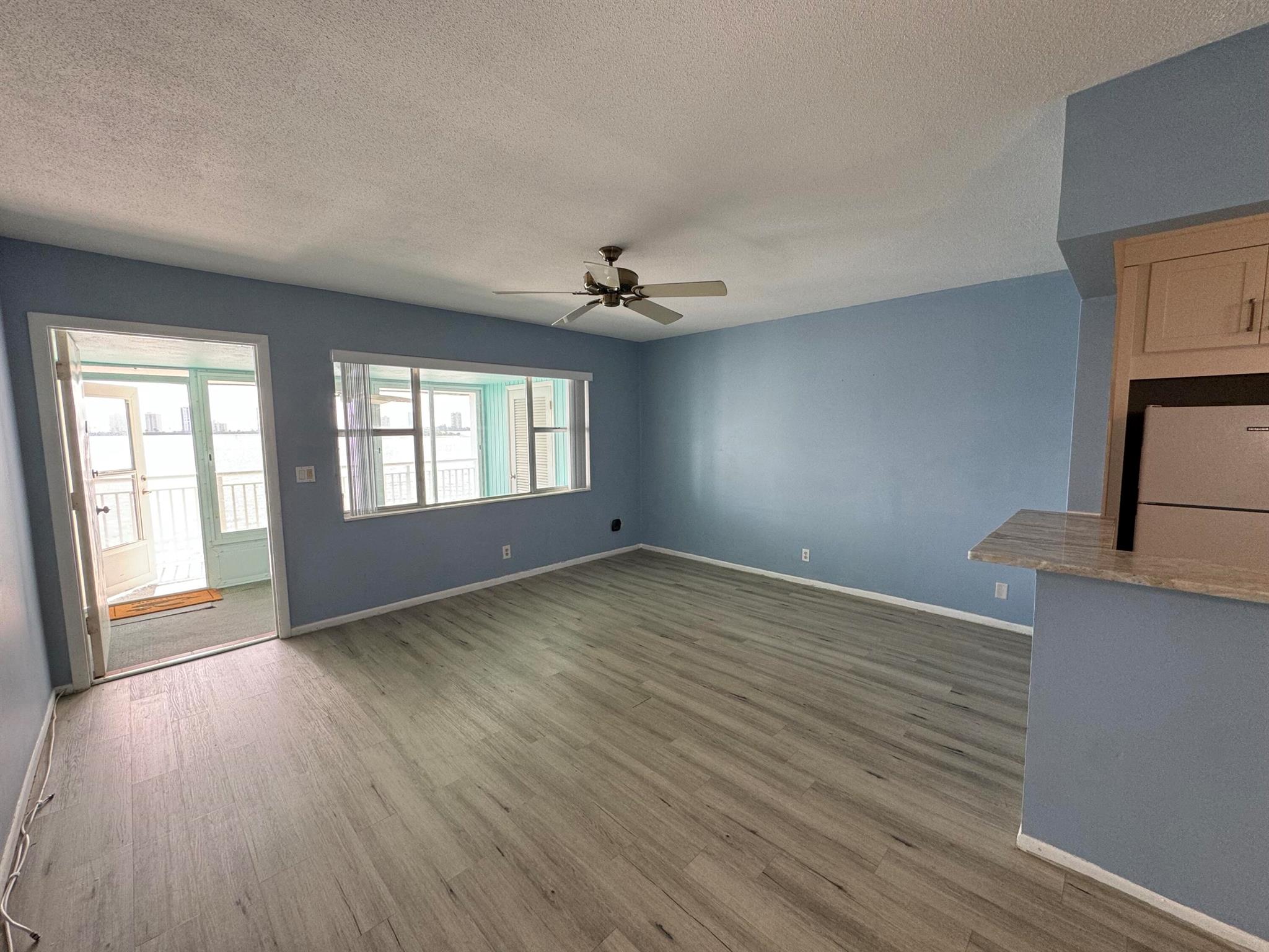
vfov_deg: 85.7
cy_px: 476
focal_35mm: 14
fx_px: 513
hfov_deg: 102.1
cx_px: 634
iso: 125
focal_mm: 2.22
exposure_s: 1/120
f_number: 2.2
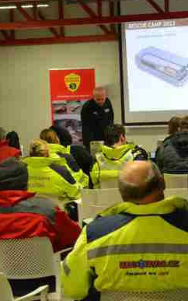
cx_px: 136
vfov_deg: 19.5
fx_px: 875
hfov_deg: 12.2
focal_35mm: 107
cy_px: 151
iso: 1600
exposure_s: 1/60
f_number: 4.8
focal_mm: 45
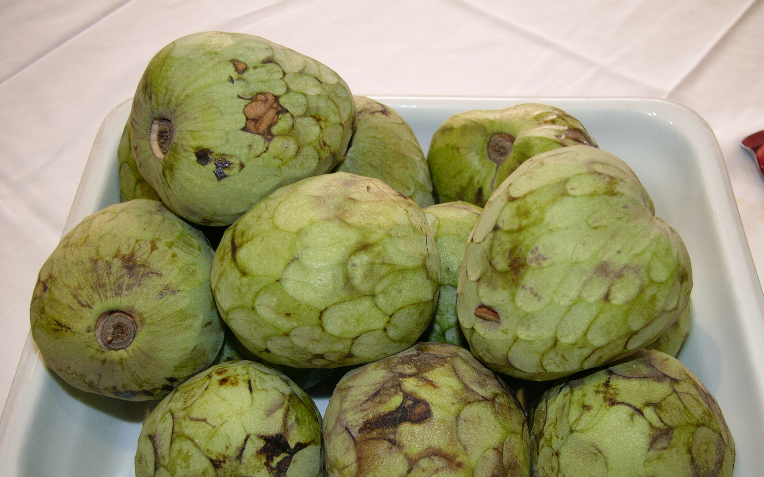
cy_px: 291
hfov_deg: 52.8
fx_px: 770
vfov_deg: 34.3
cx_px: 382
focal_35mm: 37
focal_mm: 8.5
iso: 100
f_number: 2
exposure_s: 1/60
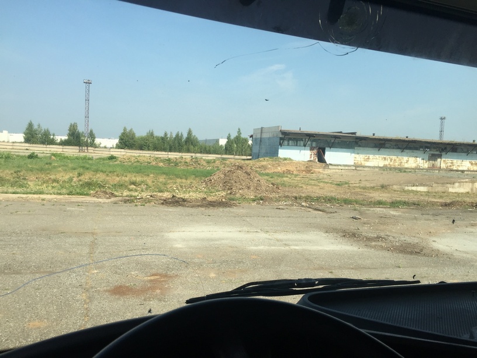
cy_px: 179
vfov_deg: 48.2
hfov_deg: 61.7
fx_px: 400
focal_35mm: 29
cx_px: 238
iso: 32
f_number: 2.2
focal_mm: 4.15
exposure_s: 1/1319
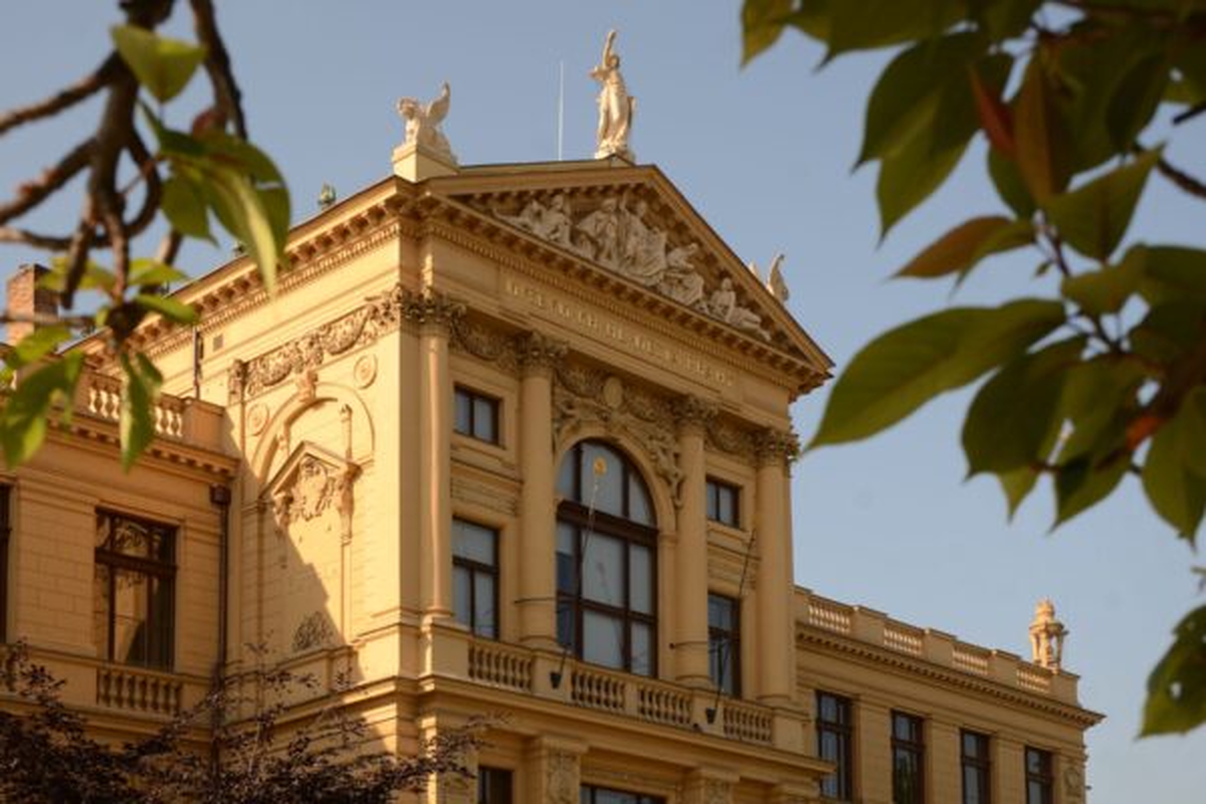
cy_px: 402
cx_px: 603
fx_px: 2010
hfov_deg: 33.4
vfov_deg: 22.6
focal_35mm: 60
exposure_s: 1/250
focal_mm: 40
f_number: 8
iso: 100
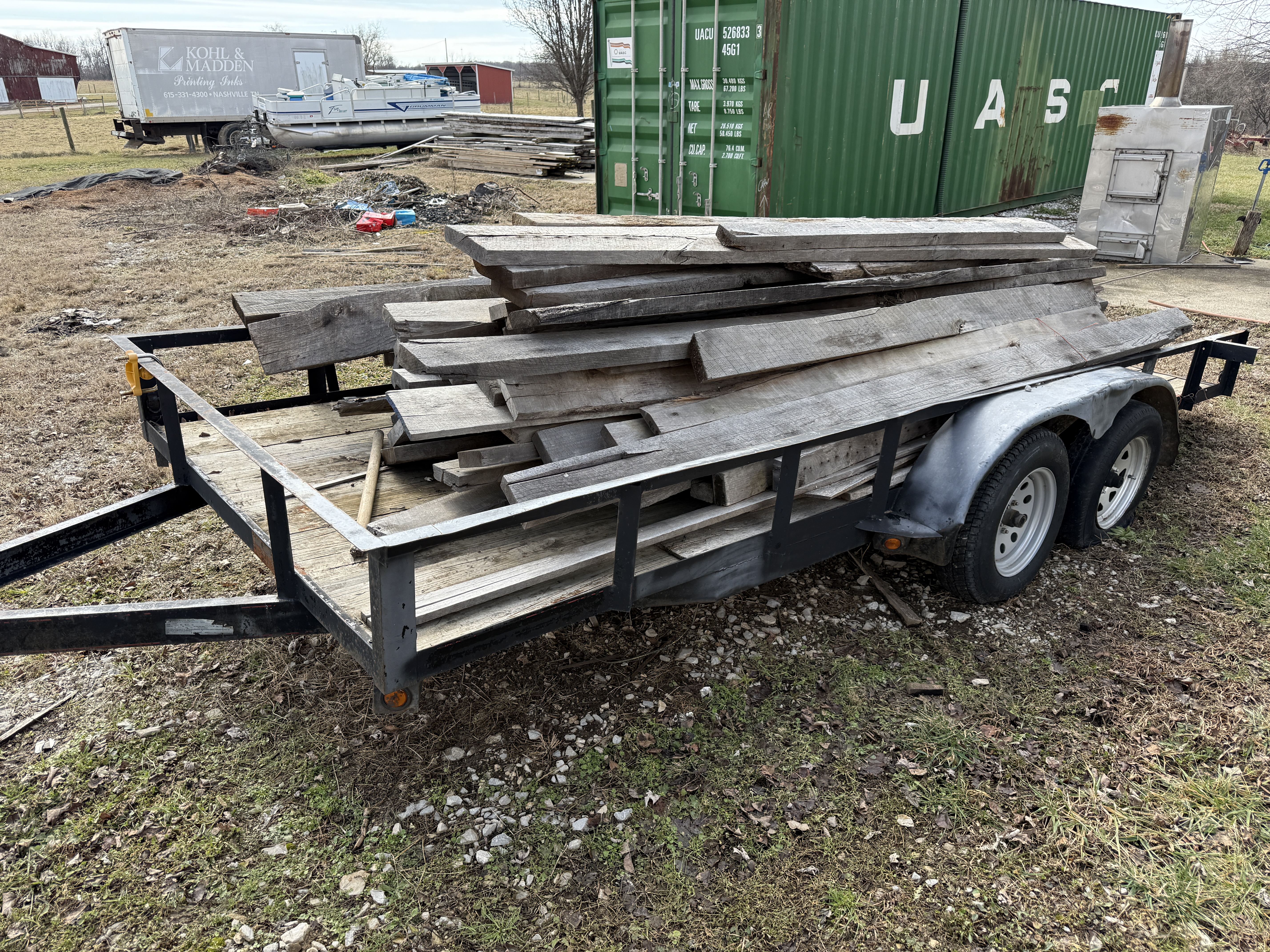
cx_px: 635
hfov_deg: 71.6
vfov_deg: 56.8
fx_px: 881
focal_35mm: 24
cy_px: 476
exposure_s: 1/1075
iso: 80
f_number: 1.78
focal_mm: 6.76
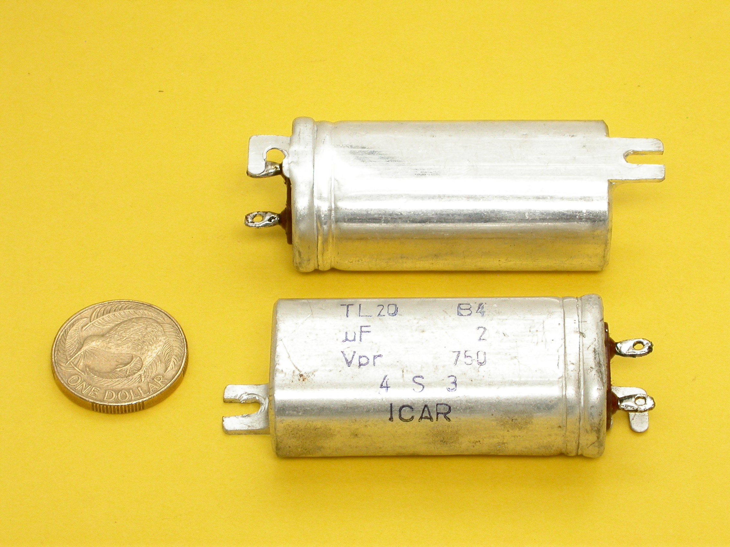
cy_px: 274
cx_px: 365
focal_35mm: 154
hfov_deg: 12.8
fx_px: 3248
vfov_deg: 9.6
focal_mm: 32
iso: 100
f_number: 10.3
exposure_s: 1/3.9
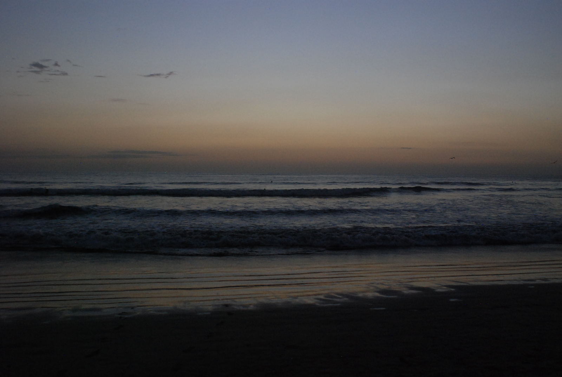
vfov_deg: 37.0
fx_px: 563
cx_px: 281
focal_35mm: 36
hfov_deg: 53.0
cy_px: 188
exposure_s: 1/1600
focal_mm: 24
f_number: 4
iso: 1000
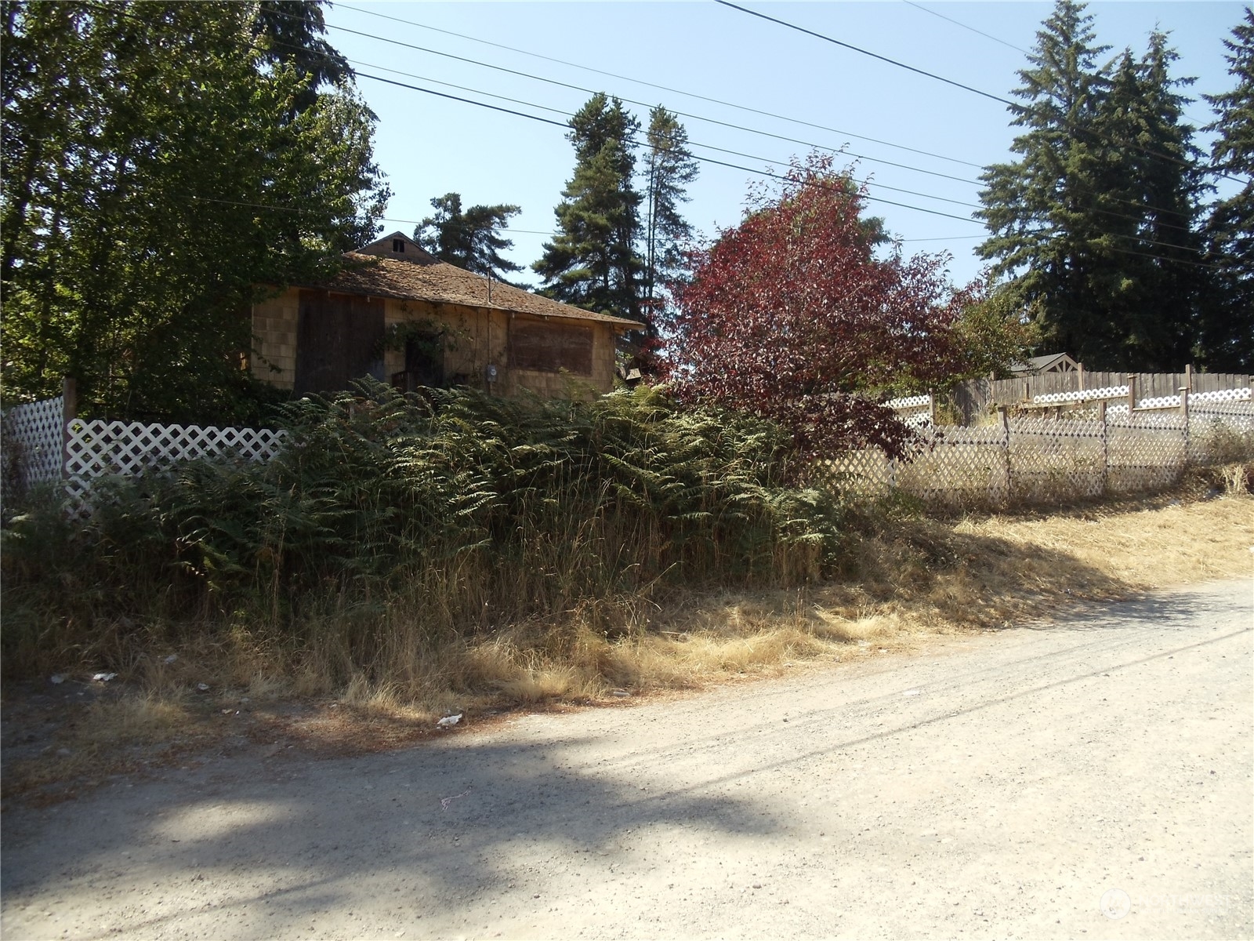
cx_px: 627
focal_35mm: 44
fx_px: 1594
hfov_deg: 42.9
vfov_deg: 32.9
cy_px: 470
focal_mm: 6
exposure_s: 1/250
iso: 80
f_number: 3.5
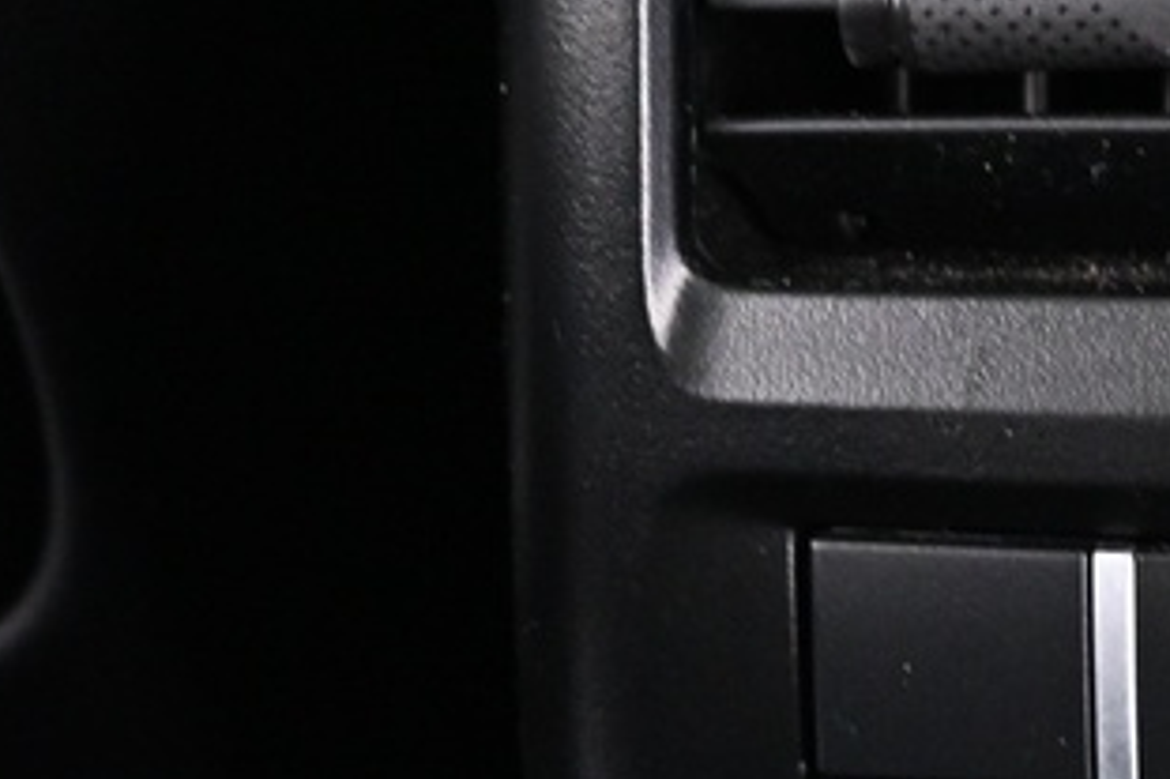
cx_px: 1907
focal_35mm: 125
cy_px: 391
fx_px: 4060
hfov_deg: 14.9
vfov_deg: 11.0
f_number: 3.5
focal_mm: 16
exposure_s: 1/5
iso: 1600
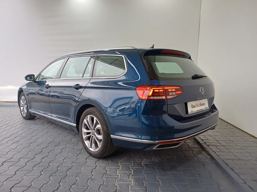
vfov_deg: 54.9
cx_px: 128
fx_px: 186
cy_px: 96
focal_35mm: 25
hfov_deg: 69.4
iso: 80
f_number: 1.8
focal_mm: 4.65
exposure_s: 1/100
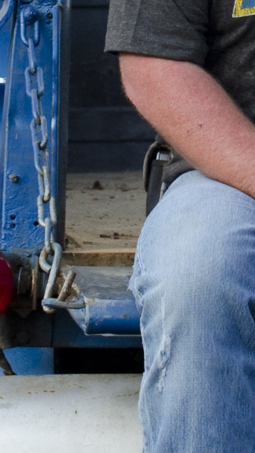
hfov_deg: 2.6
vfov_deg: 4.6
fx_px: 5514
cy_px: -377
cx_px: 463
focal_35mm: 459
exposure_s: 1/1600
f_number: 3.2
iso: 250
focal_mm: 50
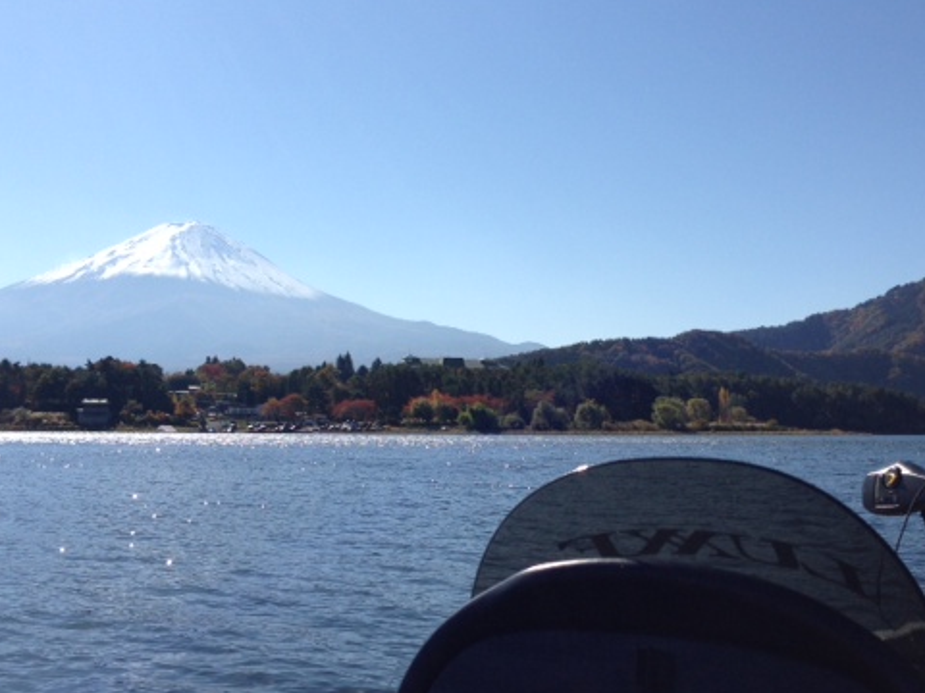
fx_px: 1176
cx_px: 493
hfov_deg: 42.9
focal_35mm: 44
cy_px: 425
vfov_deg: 32.7
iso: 50
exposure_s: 1/2584
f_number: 2.4
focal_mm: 4.13
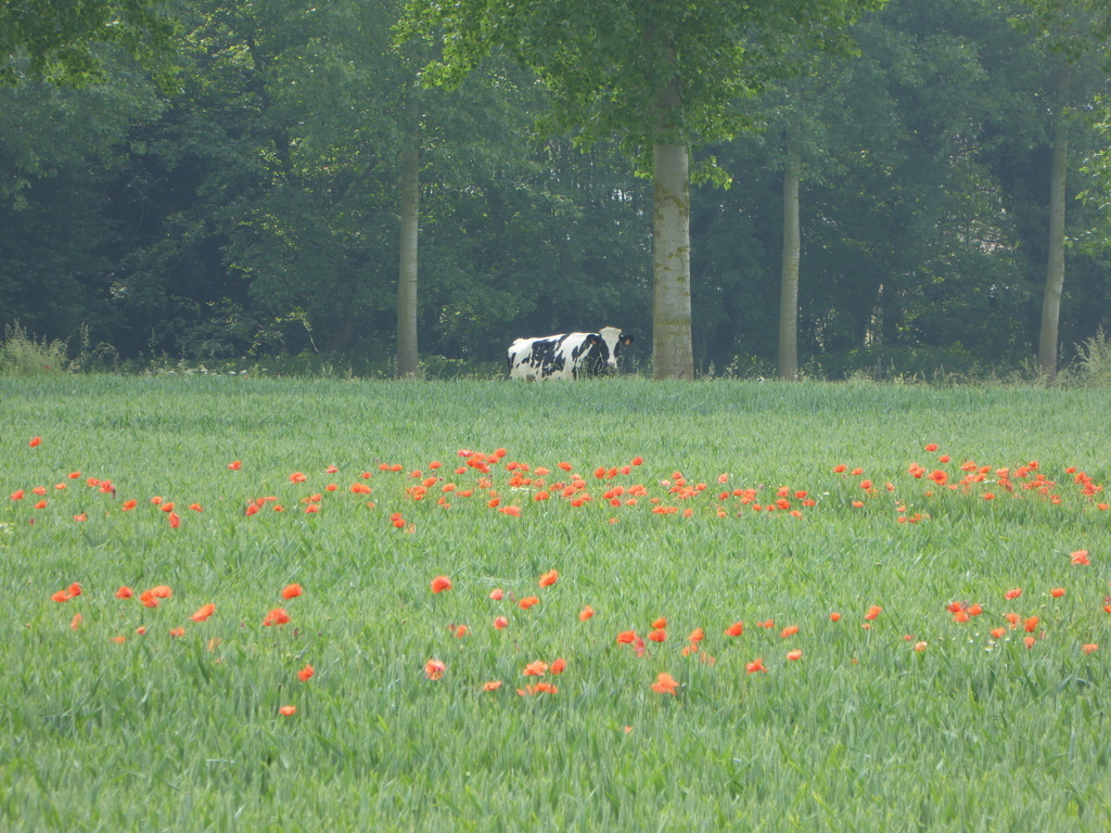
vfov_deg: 5.6
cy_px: 416
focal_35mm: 265
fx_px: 8505
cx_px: 556
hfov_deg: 7.5
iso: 100
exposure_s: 1/125
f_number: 5.6
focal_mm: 47.5
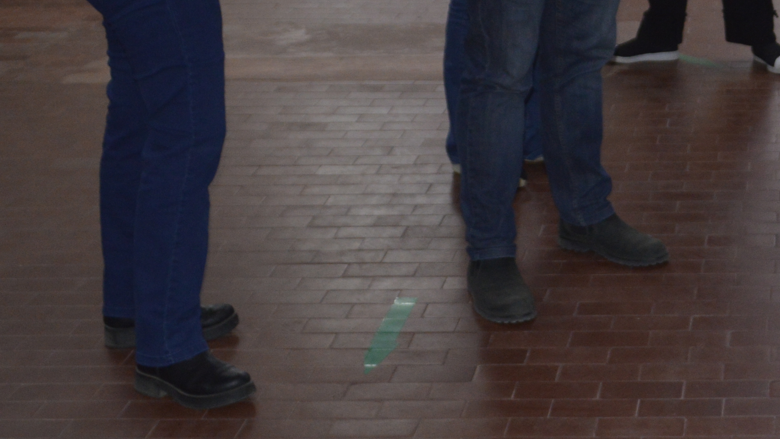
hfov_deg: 22.9
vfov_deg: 13.4
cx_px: 800
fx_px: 1841
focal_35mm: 89
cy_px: -11
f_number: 4
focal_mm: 24
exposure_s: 1/60
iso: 800
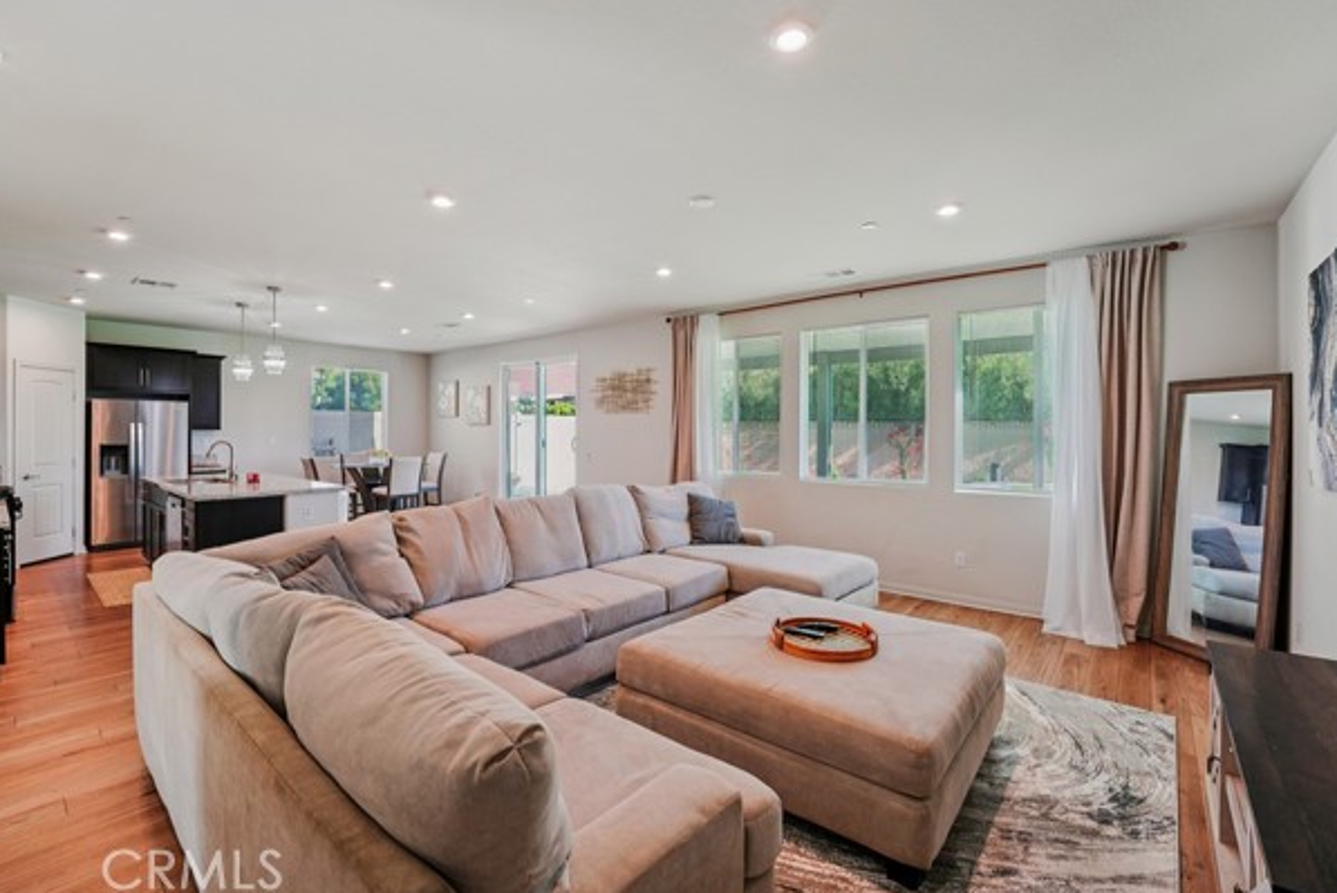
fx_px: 557
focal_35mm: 15
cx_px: 654
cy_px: 424
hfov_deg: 100.3
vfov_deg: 77.4
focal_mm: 14
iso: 400
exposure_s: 1/50
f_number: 8
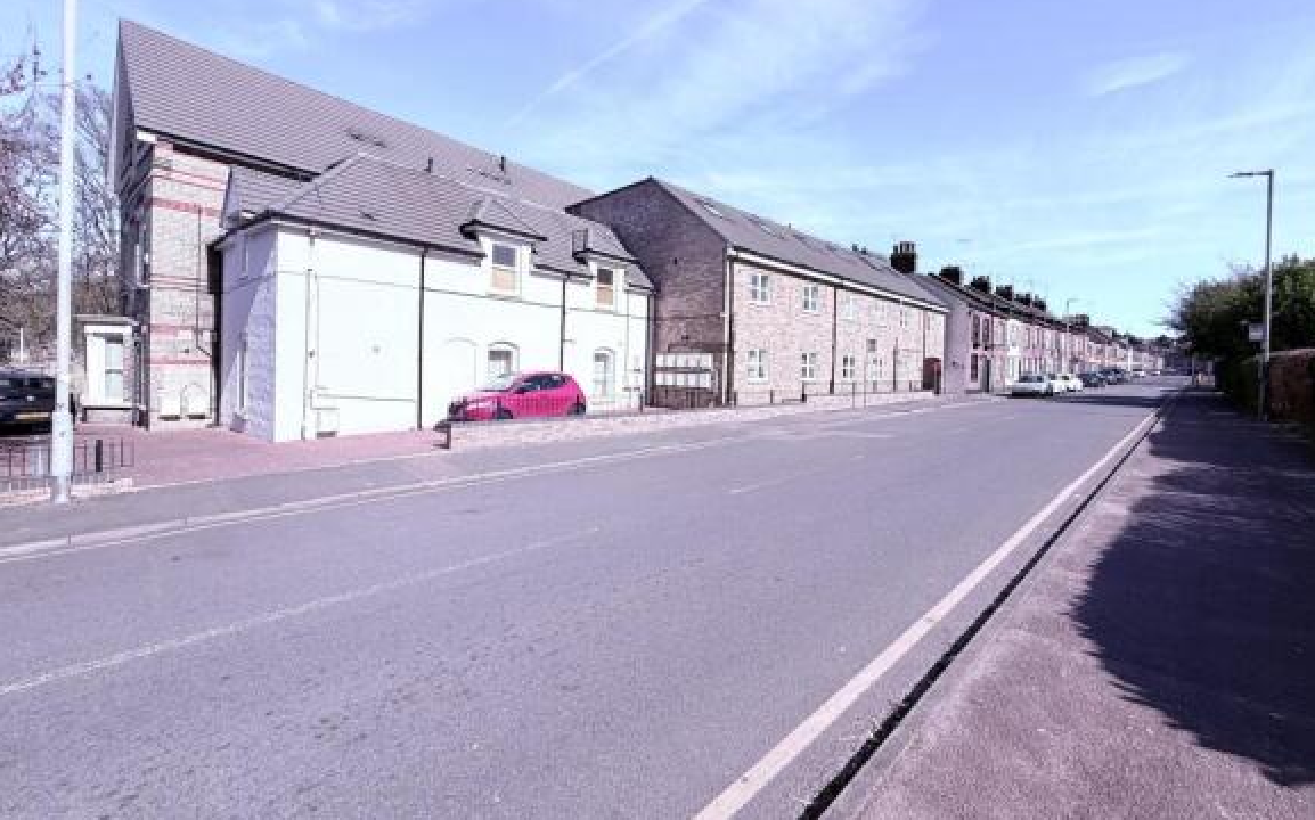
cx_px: 658
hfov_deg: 101.5
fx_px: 537
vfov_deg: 74.6
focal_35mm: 15
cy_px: 372
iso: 64
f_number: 2.2
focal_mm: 2.22
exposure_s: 1/2165
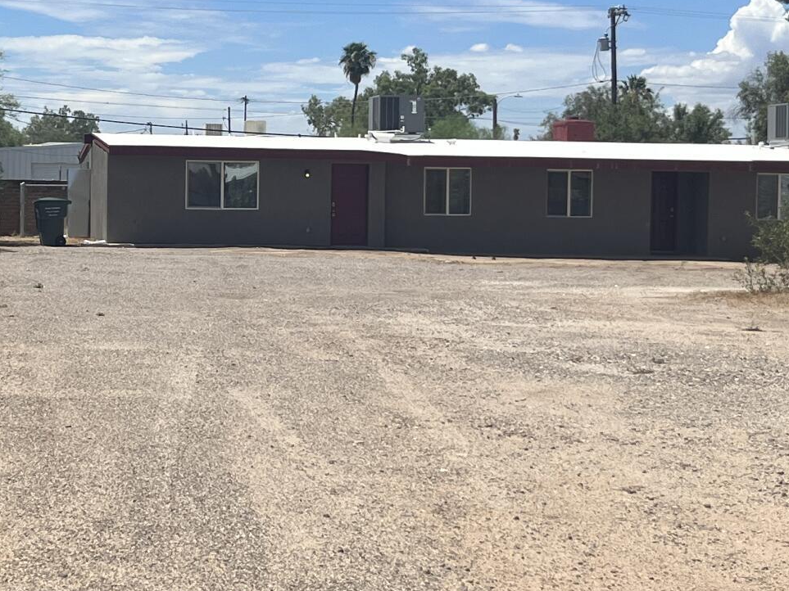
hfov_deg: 23.7
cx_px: 152
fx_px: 1846
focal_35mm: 81
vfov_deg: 18.2
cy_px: 197
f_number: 1.6
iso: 50
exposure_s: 1/6173
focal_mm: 5.1
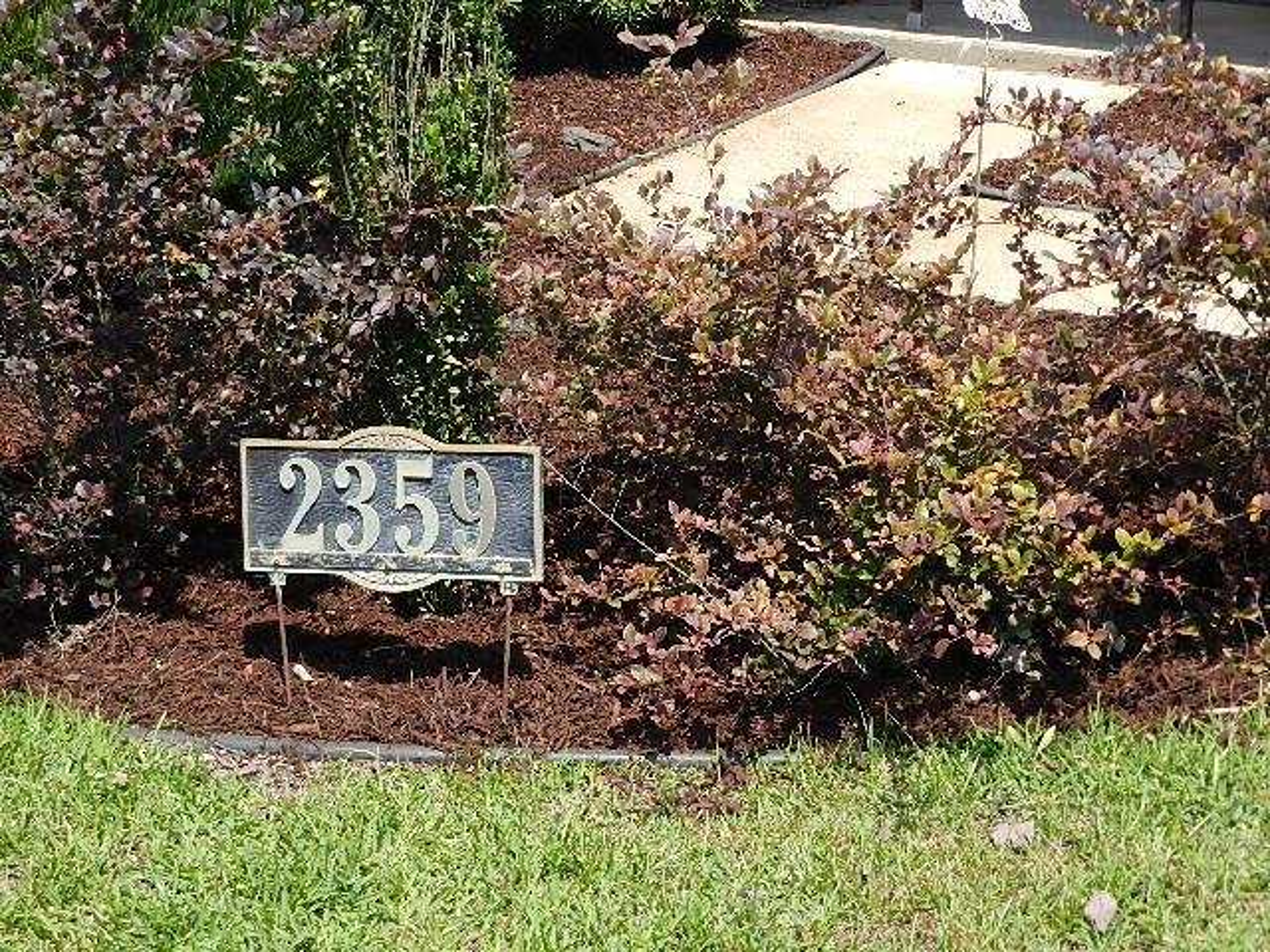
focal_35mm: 60
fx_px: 2201
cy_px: 476
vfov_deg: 24.4
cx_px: 635
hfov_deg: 32.2
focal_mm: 10.7
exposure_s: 1/500
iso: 160
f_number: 4.6
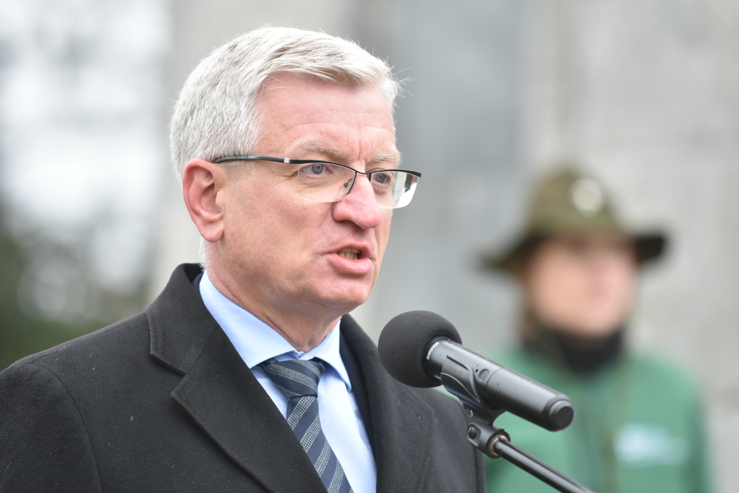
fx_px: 6158
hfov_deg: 6.9
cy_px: 246
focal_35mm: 300
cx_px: 370
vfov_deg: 4.6
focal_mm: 200
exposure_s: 1/320
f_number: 2.8
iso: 400
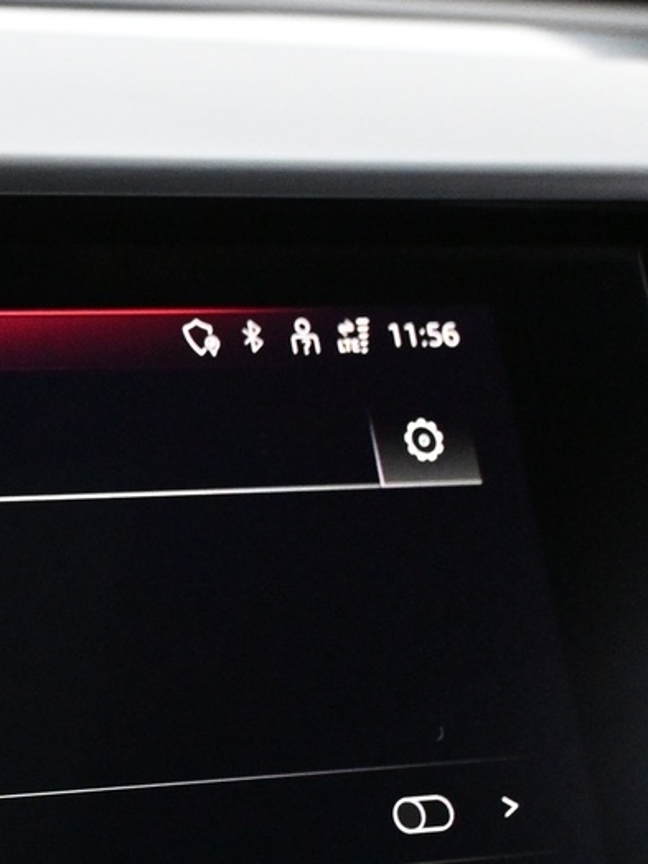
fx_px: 2558
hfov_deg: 13.8
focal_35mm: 102
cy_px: 655
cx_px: -254
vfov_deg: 19.0
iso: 4000
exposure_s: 1/60
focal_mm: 23
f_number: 4.2
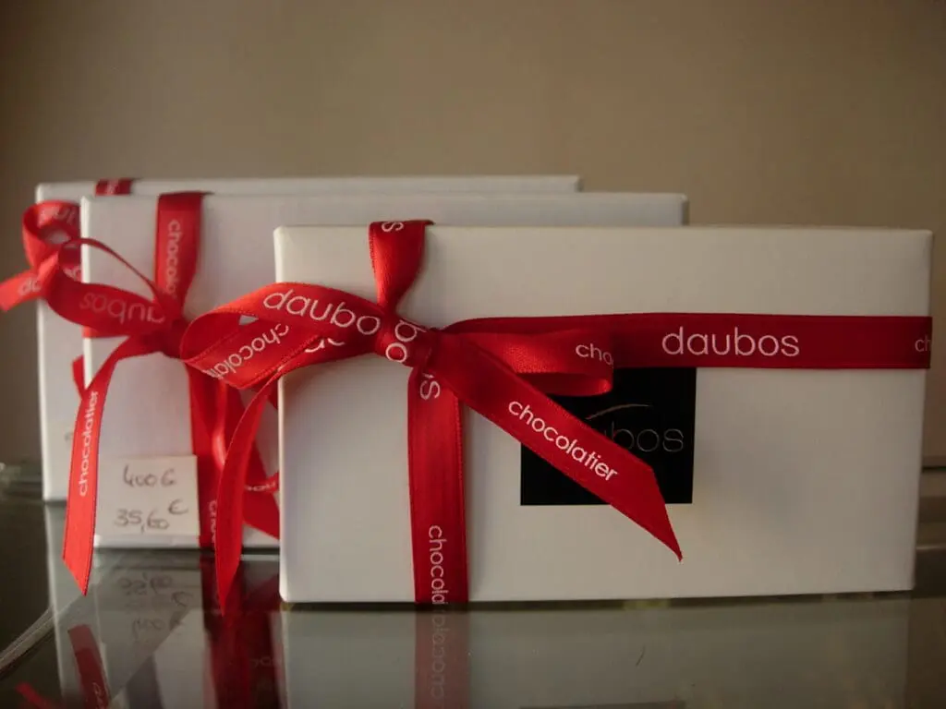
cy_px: 354
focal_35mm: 38
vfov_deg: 37.7
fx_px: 1038
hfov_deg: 49.0
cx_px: 473
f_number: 2.8
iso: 64
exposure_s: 1/140
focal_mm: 7.8
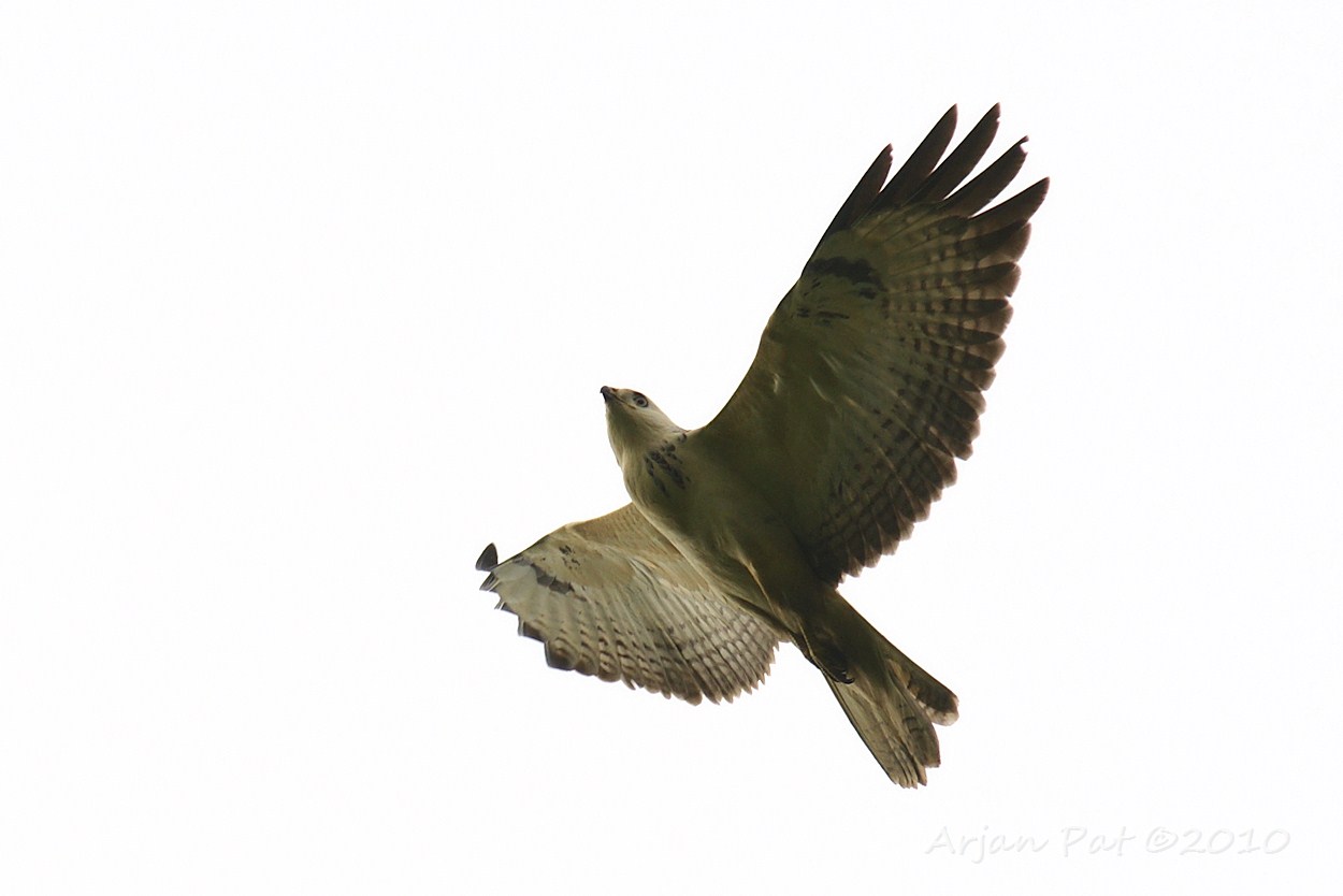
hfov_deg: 4.6
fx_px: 16790
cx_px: 672
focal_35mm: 450
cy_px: 448
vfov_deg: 3.1
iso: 200
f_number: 4
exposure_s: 1/1000
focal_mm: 300
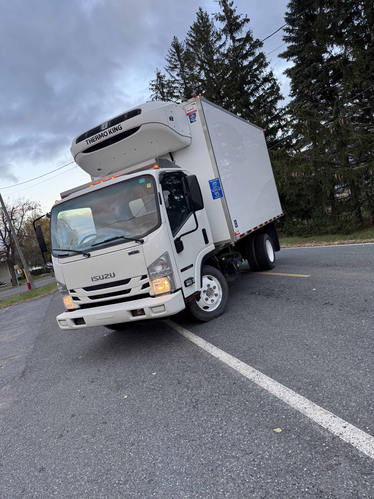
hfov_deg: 56.8
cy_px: 250
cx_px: 187
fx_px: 346
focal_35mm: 24
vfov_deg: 71.6
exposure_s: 1/121
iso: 100
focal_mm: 6.76
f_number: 1.78
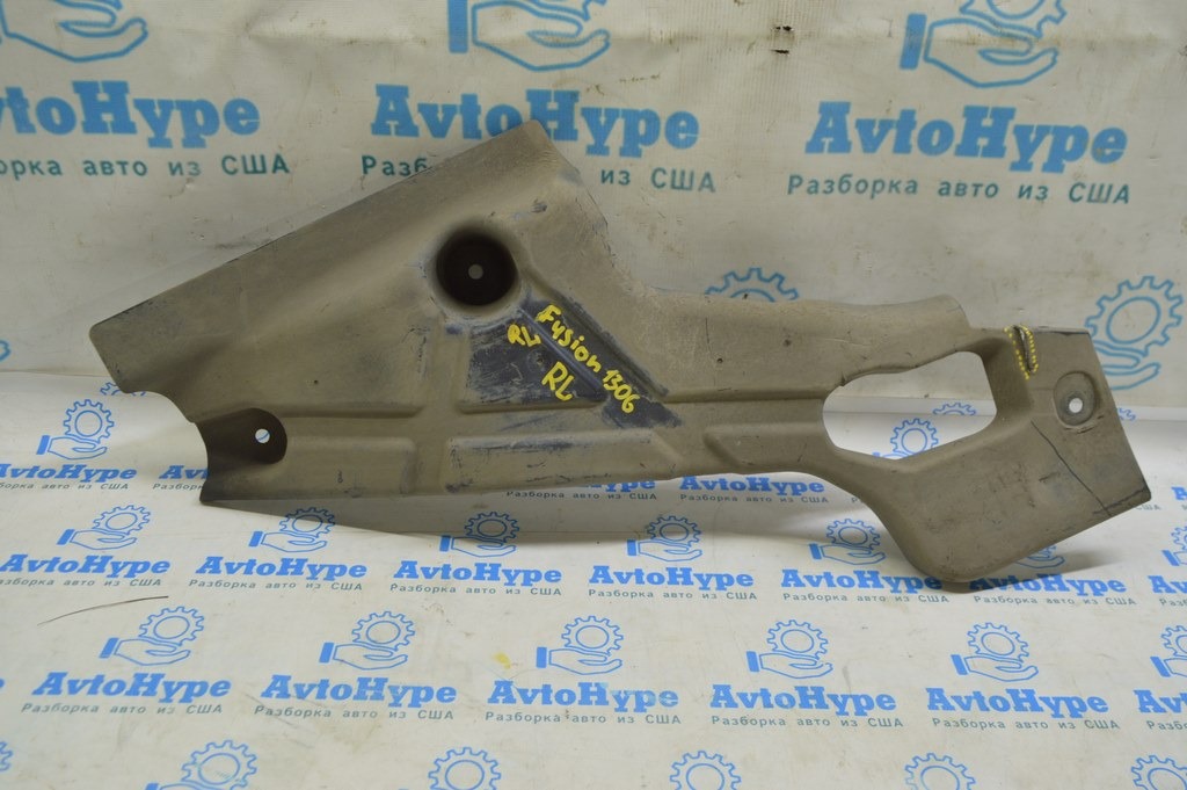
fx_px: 1087
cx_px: 594
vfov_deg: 39.9
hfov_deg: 57.3
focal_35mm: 33
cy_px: 395
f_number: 5.6
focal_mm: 22
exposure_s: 1/25
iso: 400
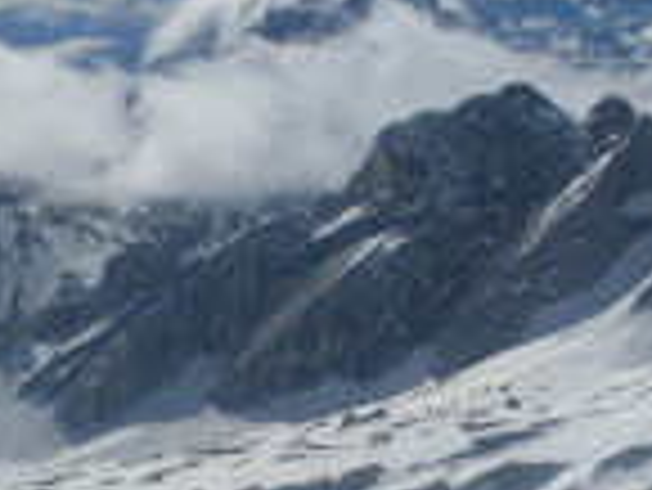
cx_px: 342
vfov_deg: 11.6
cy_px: 512
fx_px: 2375
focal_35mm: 126
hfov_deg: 15.6
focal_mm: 6.3
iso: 80
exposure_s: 1/1000
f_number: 8.4
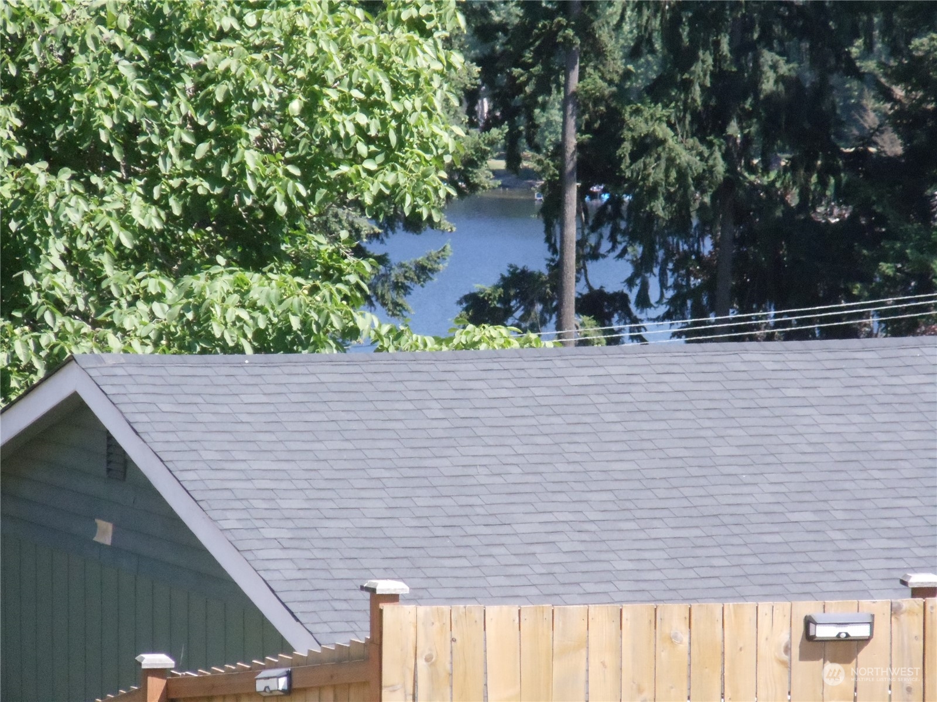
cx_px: 468
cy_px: 351
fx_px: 8499
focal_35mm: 314
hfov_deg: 6.3
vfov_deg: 4.7
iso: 800
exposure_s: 1/1000
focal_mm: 42
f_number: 5.6
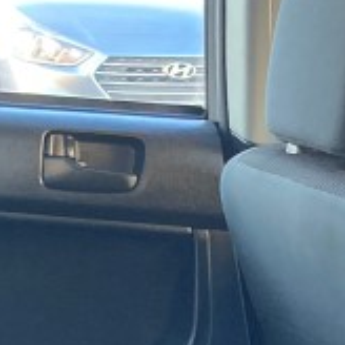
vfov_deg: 10.6
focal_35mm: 155
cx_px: 246
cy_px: 627
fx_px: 1748
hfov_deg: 11.3
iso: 160
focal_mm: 3.99
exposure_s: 1/60
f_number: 1.8
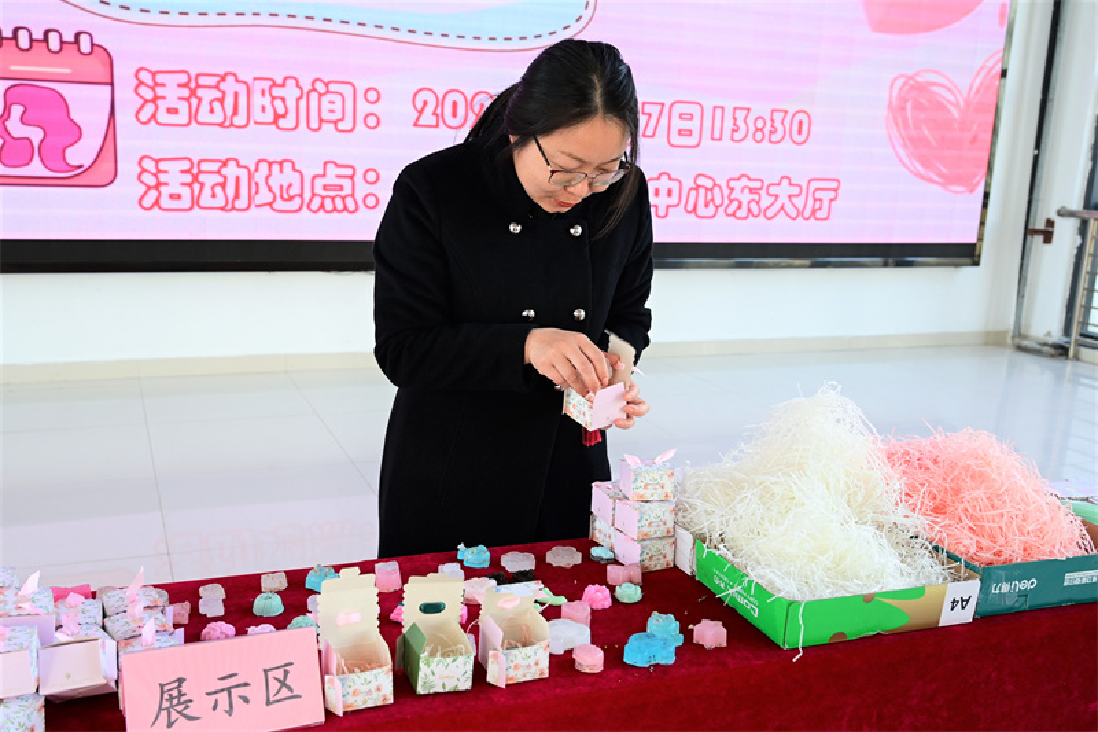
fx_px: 991
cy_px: 366
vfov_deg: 40.5
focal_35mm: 32
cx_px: 549
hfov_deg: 58.0
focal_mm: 32.5
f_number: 5
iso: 400
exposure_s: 1/100
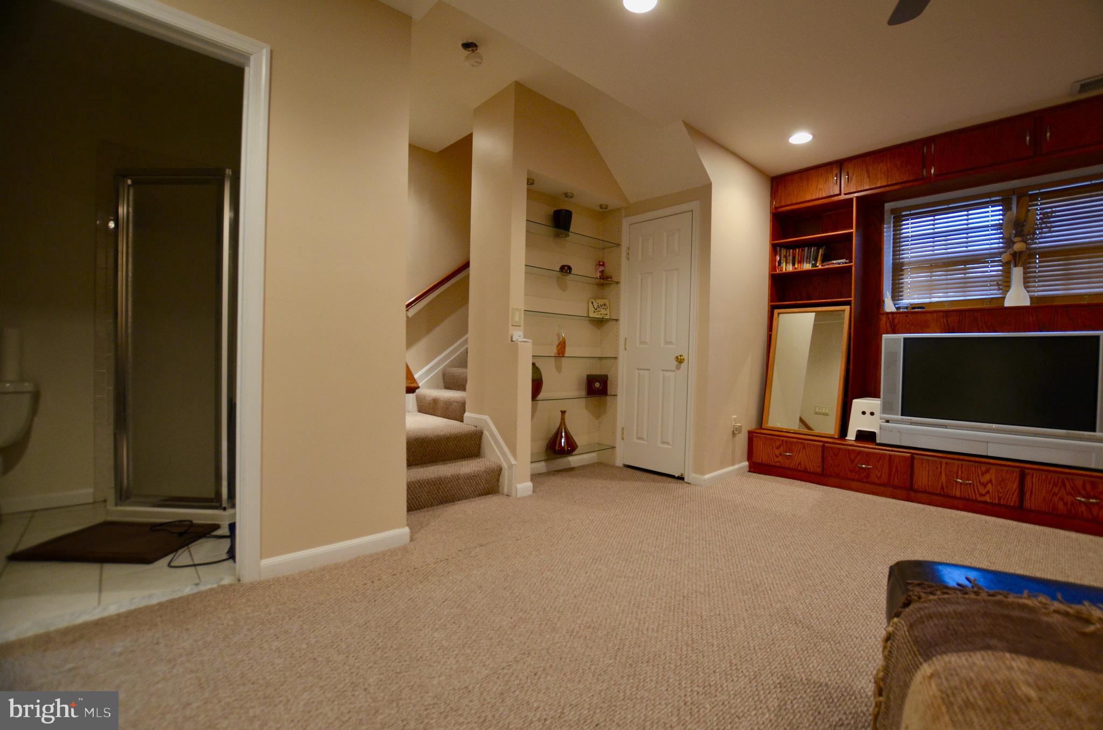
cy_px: 365
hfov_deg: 100.5
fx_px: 459
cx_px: 552
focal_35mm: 15
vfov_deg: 77.1
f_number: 3.5
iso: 800
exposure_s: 1/50
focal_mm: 10
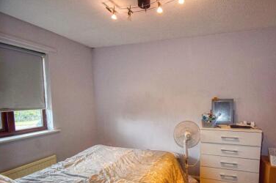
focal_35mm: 19
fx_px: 146
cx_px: 172
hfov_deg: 85.3
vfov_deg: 63.6
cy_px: 114
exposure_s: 1/100
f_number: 4.5
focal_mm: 10
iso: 560
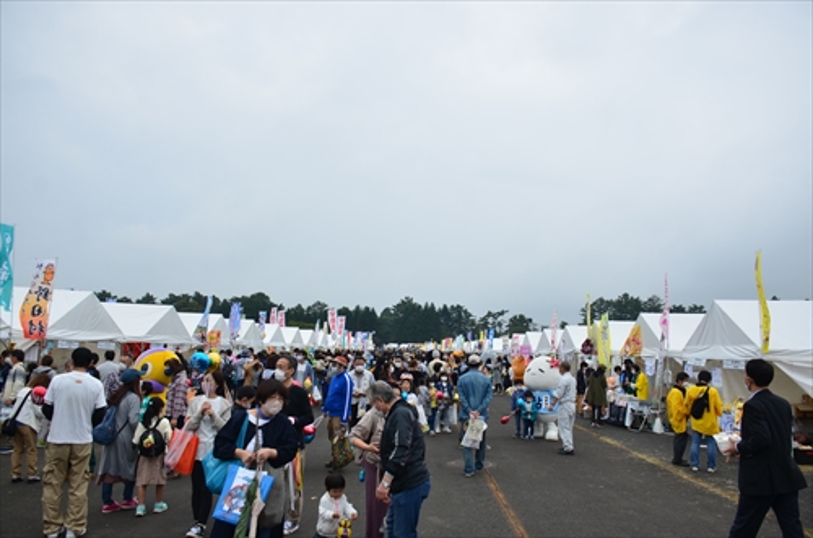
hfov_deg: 67.5
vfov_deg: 47.7
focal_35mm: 27
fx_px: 608
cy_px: 269
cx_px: 406
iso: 200
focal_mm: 18
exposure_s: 1/500
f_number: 5.6
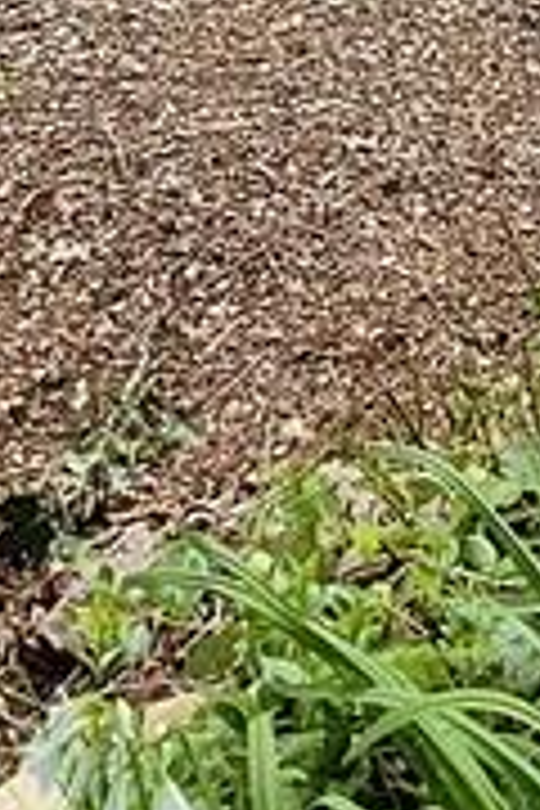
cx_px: 378
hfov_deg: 17.7
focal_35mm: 77
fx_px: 1732
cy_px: -585
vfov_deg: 20.2
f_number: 2.2
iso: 50
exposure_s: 1/2184
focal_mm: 1.7
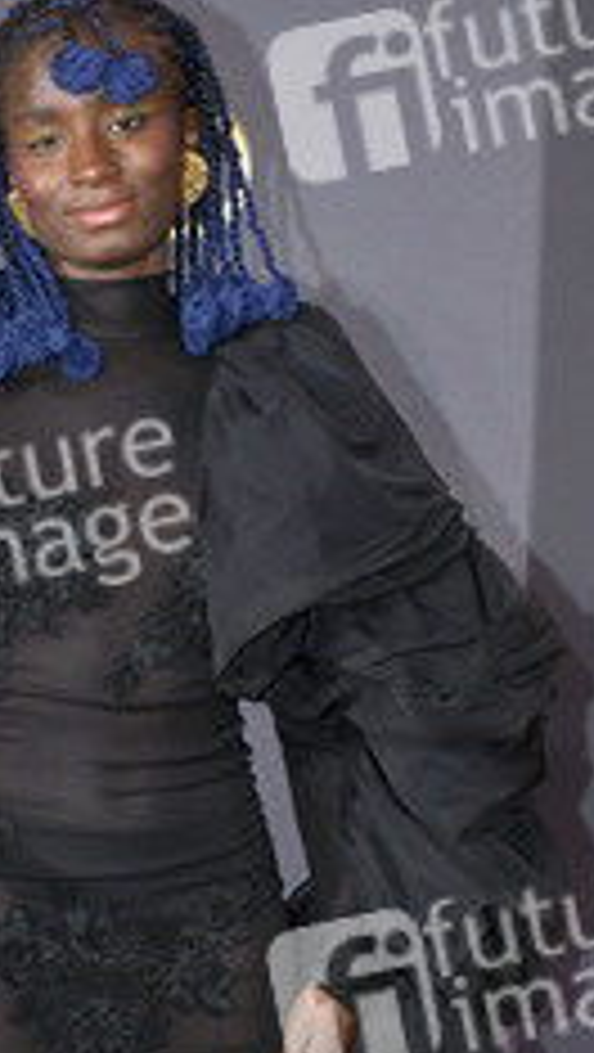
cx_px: 90
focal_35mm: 100
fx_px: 2794
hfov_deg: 12.1
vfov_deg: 21.2
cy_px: 752
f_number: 6.3
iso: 1250
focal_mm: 56
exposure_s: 1/250
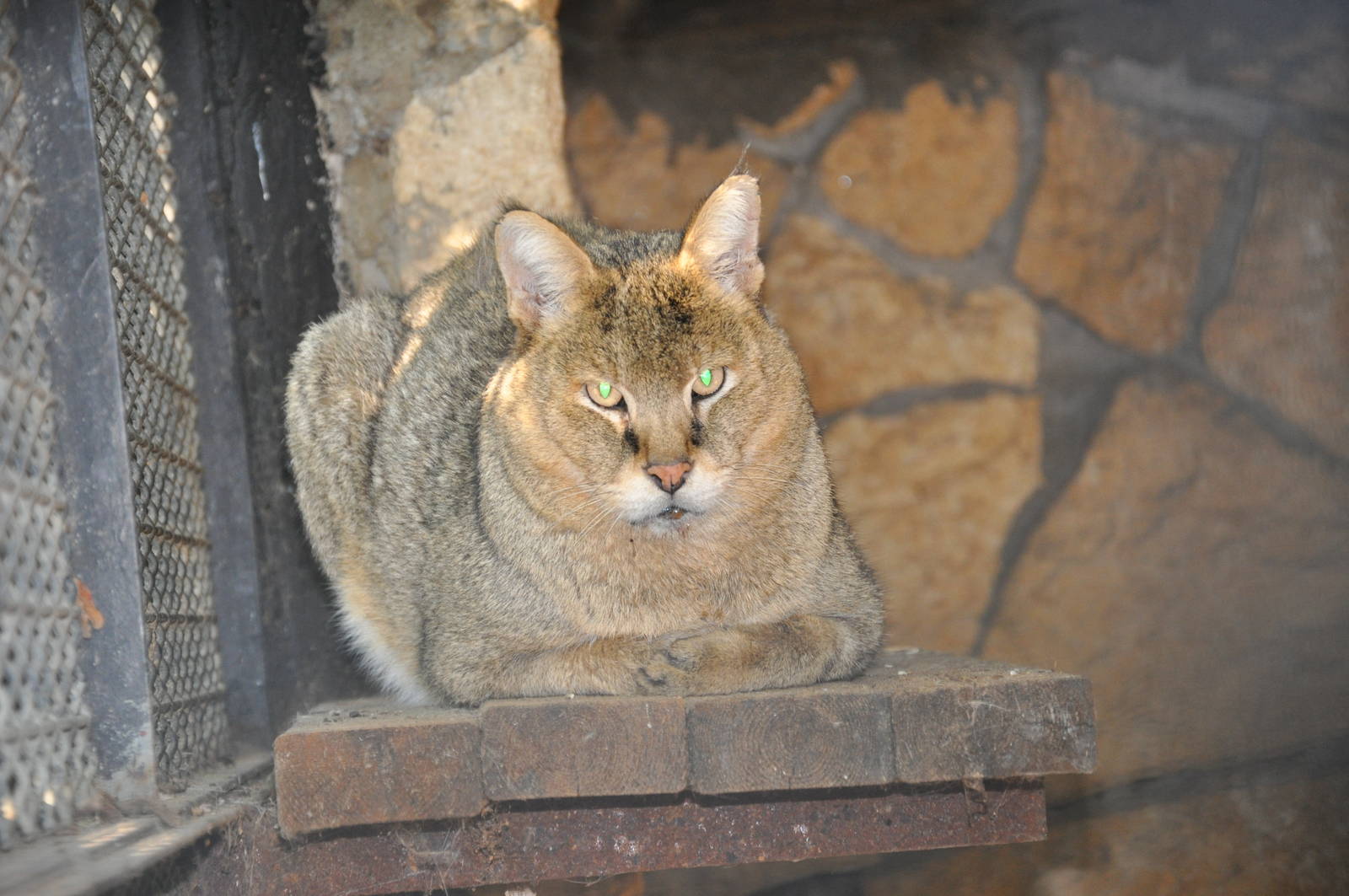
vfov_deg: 8.7
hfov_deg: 13.1
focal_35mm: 158
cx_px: 674
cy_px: 448
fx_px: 5895
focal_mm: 105
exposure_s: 1/60
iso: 800
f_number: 5.6
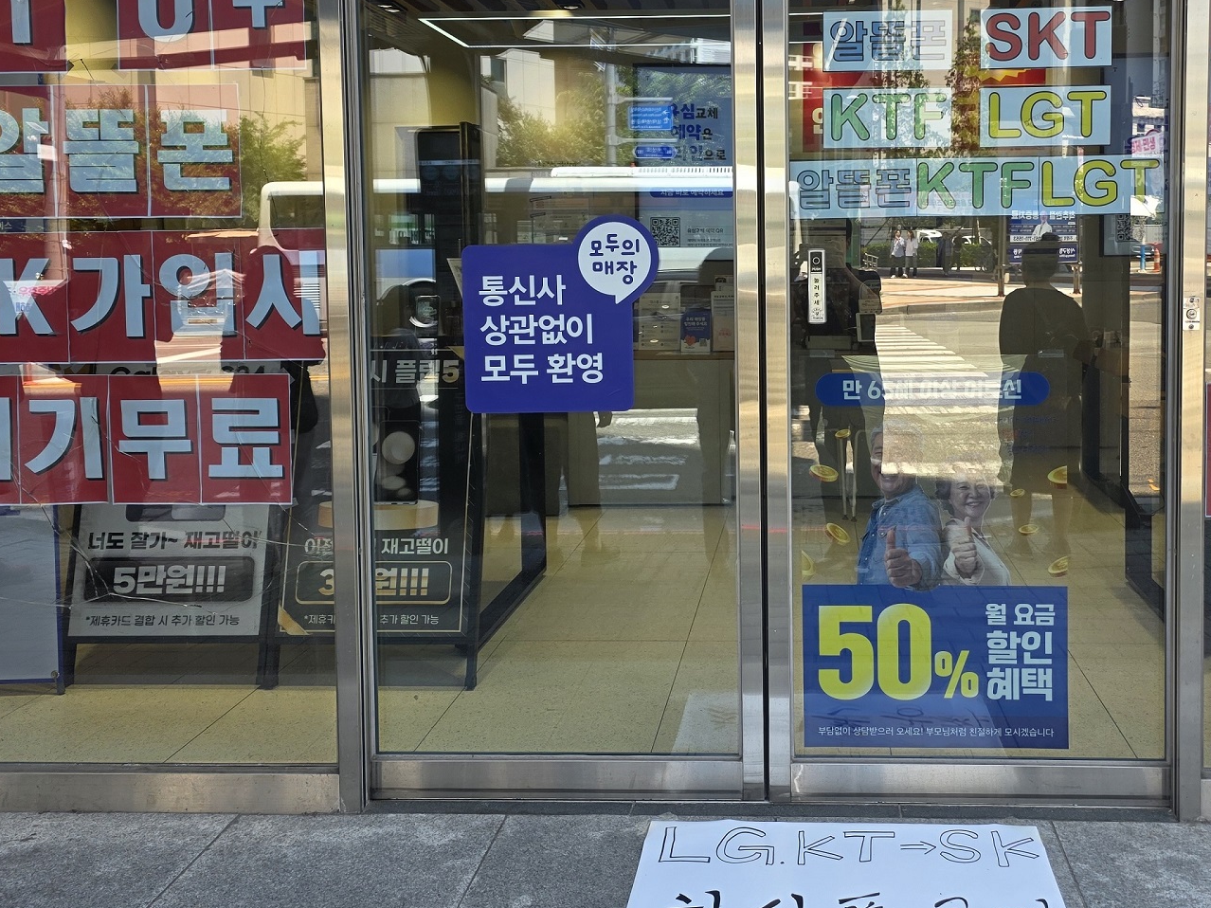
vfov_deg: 39.2
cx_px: 756
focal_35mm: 36
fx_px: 1259
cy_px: 305
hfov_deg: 50.8
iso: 16
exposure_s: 1/120
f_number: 1.7
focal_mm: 6.3
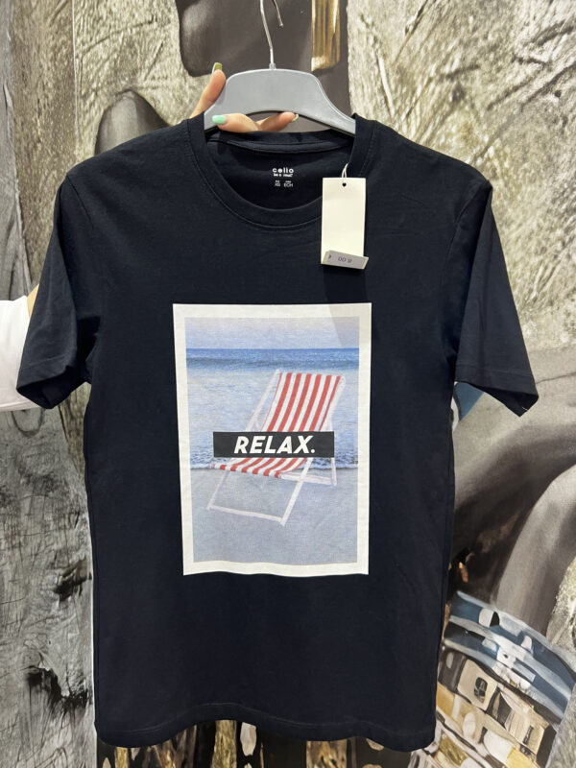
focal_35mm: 26
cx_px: 288
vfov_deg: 67.3
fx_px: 577
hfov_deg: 53.1
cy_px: 384
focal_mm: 5.7
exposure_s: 1/50
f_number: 1.5
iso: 80
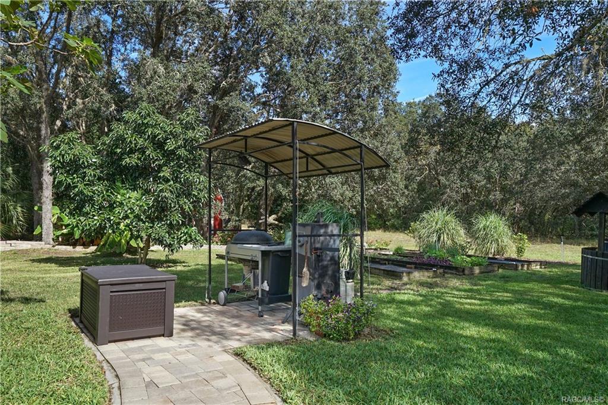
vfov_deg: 51.3
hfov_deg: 71.5
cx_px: 304
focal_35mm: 25
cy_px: 202
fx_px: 422
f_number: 8
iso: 250
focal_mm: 17
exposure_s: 1/250
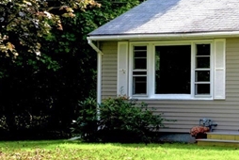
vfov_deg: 9.7
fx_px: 937
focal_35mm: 141
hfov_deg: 13.5
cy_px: 51
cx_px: 378
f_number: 2.8
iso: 500
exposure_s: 1/5000
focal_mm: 35
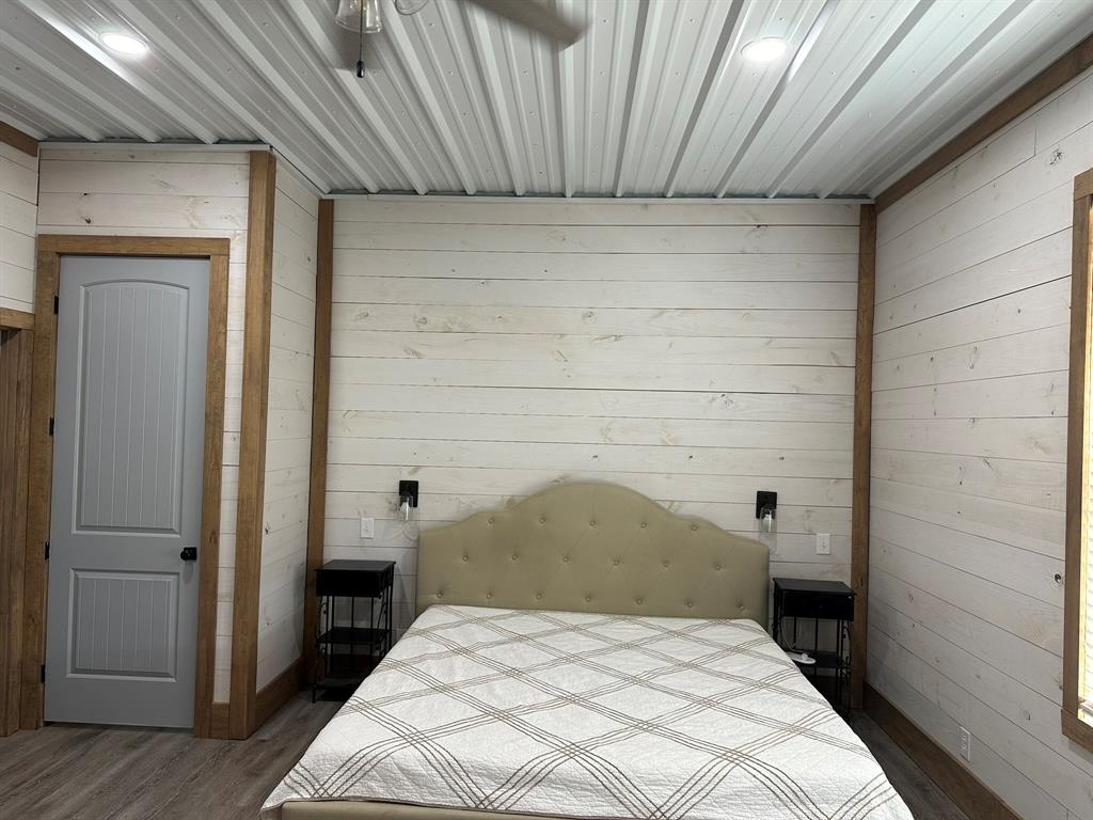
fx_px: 758
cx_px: 546
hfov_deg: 71.6
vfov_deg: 56.8
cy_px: 410
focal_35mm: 24
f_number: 1.78
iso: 125
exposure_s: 1/60
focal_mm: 6.86
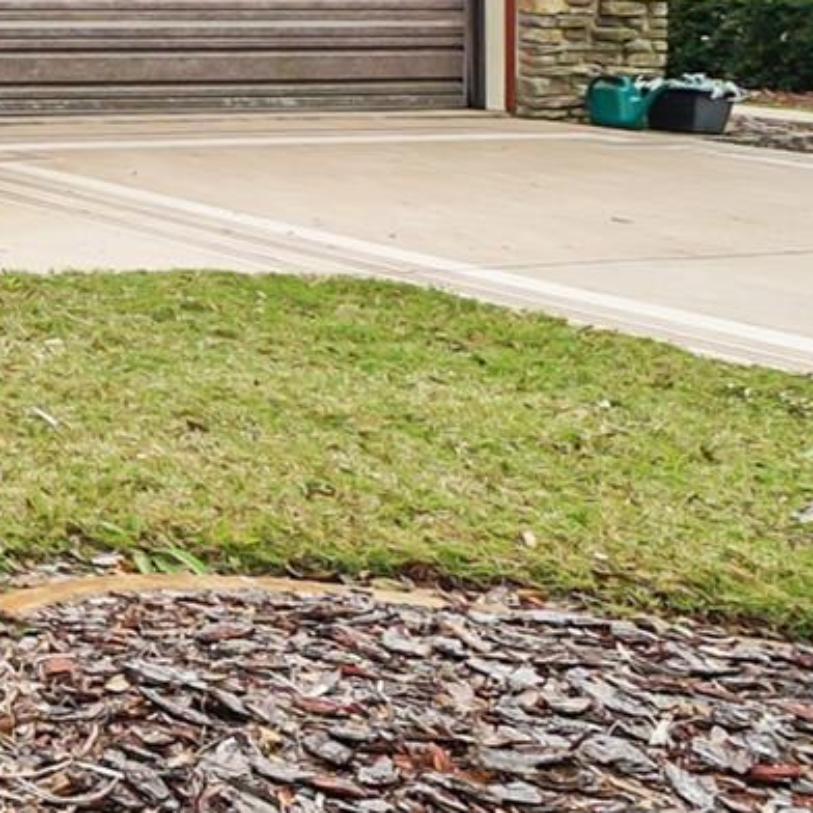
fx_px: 1382
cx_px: -792
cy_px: -80
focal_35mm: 52
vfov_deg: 29.6
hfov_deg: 19.5
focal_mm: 10
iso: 160
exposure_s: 1/320
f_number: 7.1
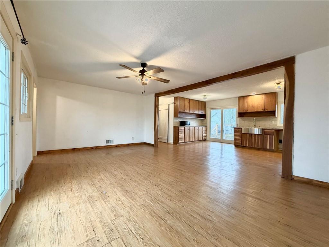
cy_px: 124
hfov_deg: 102.1
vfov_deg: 85.7
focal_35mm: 14
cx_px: 164
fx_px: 133
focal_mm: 2.22
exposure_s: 1/60
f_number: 2.2
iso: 320
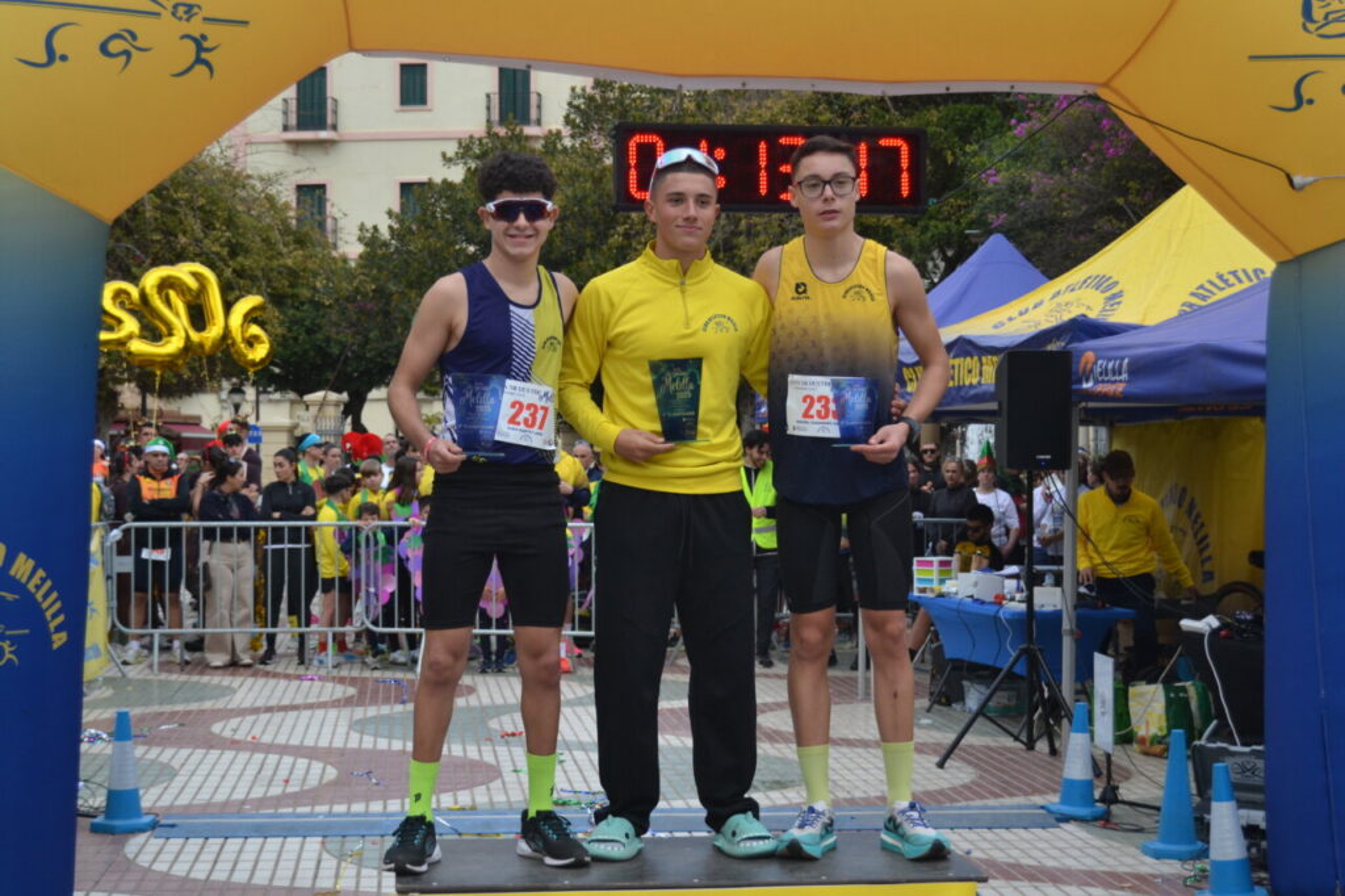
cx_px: 672
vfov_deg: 23.8
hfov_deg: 35.1
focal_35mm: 57
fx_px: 2129
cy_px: 448
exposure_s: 1/640
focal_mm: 38
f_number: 4.8
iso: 400
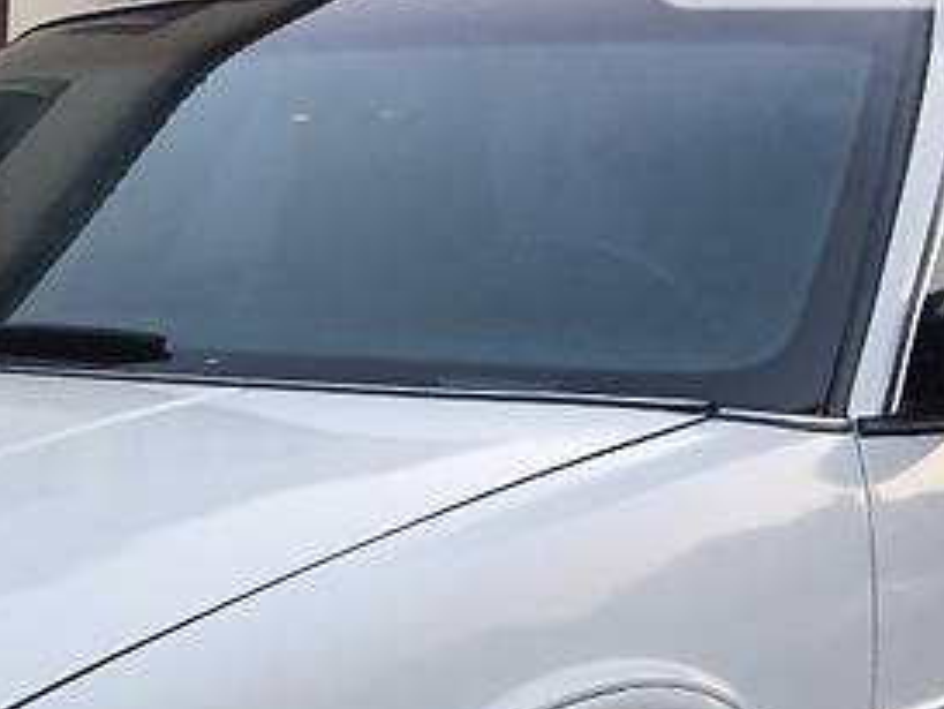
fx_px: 2319
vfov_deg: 16.6
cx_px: -183
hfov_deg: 21.4
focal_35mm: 85
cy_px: 858
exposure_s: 1/33
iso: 40
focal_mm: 4.2
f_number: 2.2
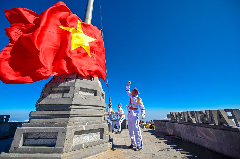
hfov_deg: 104.3
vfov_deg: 81.1
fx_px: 93
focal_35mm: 14
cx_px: 120
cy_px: 80
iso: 50
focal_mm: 14
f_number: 2.8
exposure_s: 1/1250
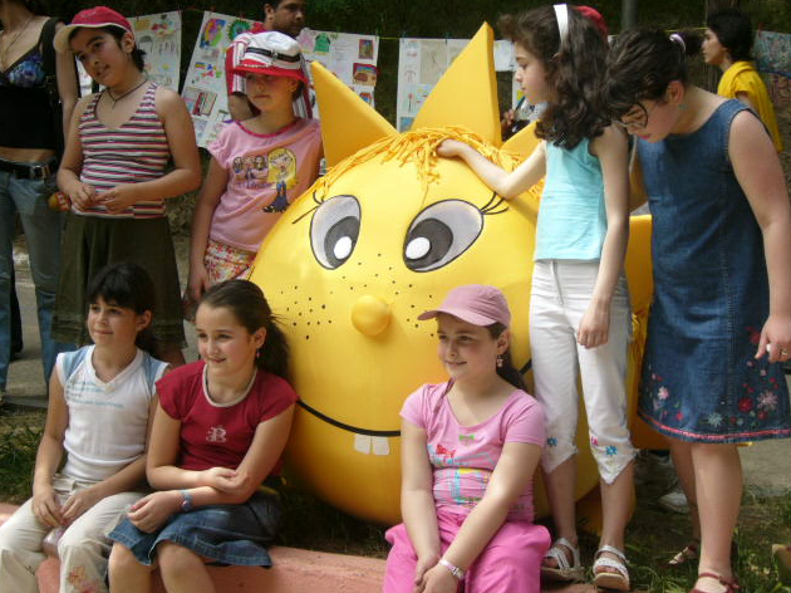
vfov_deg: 24.0
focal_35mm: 61
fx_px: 1393
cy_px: 294
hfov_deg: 31.7
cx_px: 397
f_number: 3.7
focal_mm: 10
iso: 50
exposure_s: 1/160
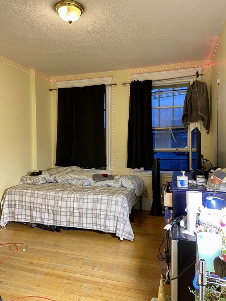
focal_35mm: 26
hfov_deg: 53.1
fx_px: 226
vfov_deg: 67.3
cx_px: 113
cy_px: 150
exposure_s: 1/60
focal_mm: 4.25
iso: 125
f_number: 1.8
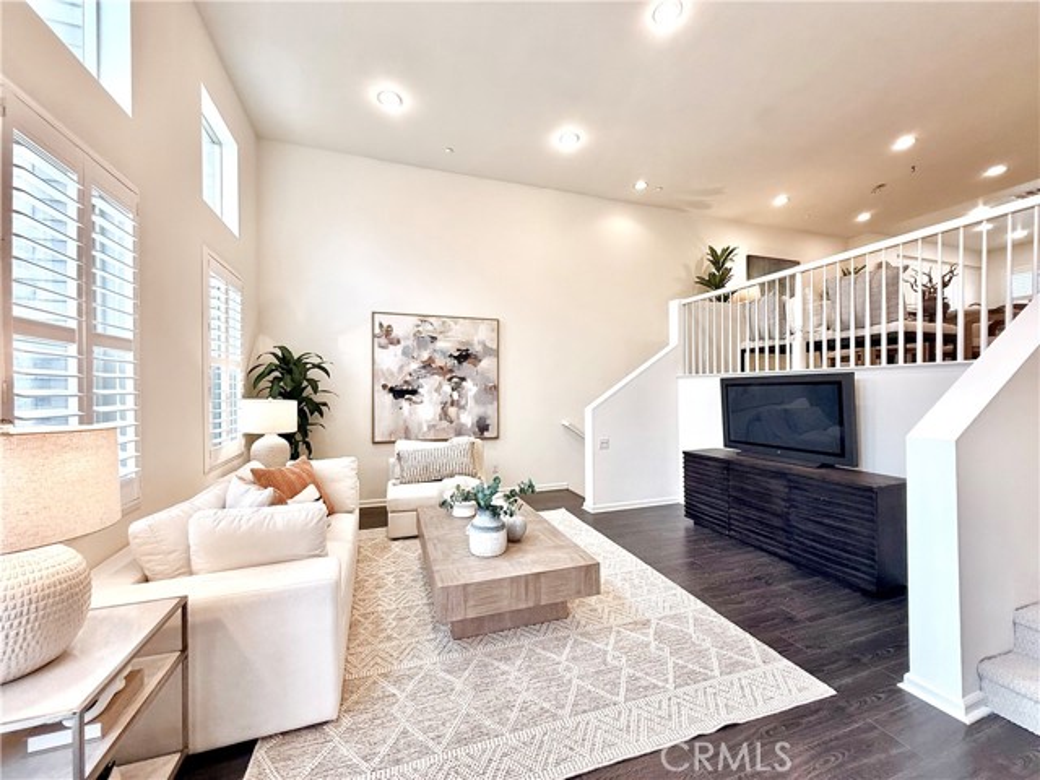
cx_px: 520
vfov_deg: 85.7
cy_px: 390
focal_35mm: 14
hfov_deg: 102.1
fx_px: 421
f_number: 2.2
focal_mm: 2.22
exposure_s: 1/120
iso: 160
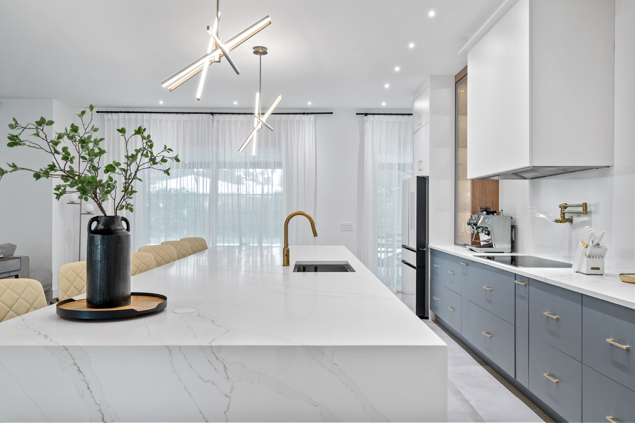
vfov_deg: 49.6
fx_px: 459
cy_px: 212
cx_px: 318
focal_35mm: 26
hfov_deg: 69.4
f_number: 7.1
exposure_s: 1/4
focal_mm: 26
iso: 320
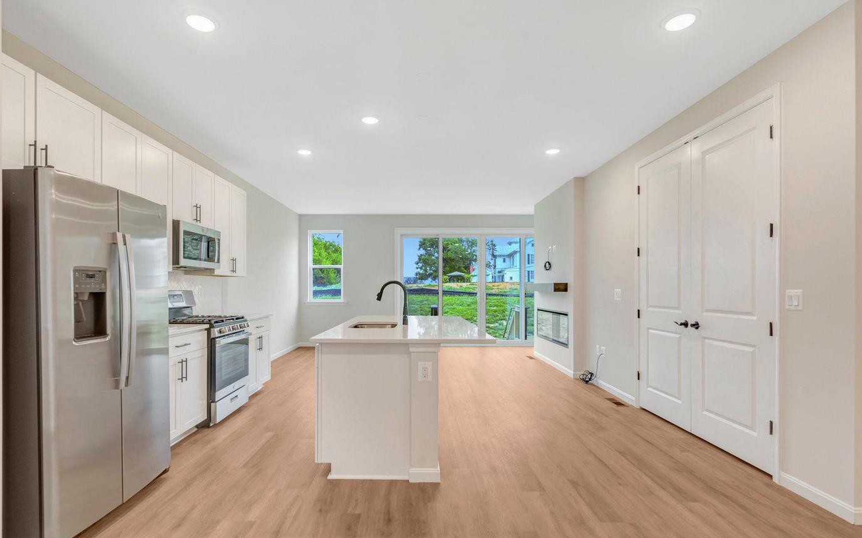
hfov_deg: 94.3
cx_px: 416
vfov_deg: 67.9
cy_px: 289
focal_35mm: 17
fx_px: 399
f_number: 8
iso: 1250
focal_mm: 16
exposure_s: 1/60
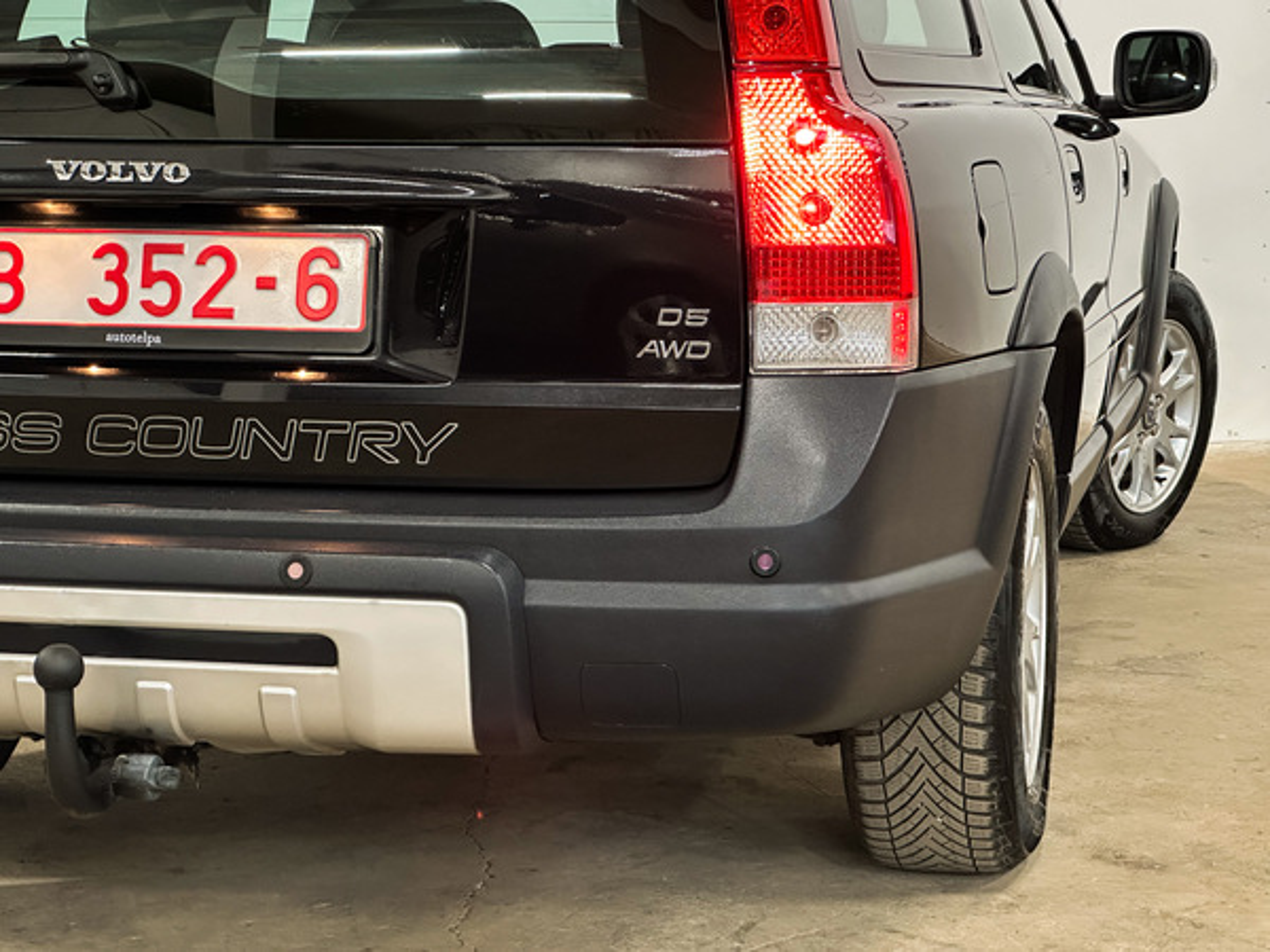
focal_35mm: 77
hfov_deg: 25.3
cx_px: 635
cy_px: 476
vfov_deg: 19.1
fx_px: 2825
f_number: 2.8
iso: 500
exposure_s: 1/35
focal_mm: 9
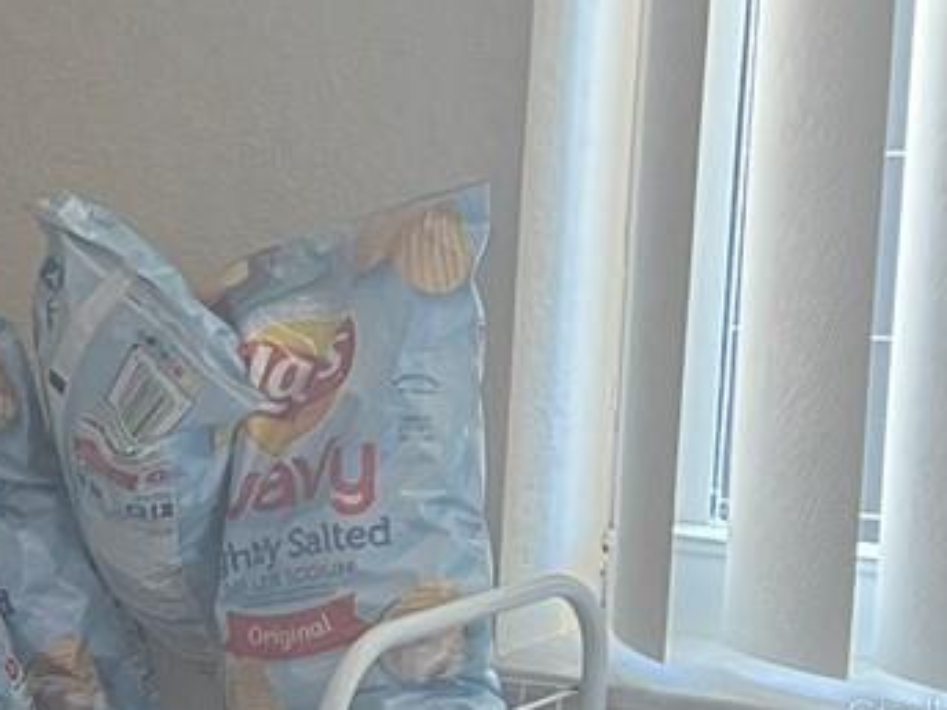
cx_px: -1096
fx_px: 3310
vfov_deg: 12.1
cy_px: 718
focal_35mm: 121
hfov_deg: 13.4
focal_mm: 5.7
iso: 125
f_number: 1.5
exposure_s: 1/60
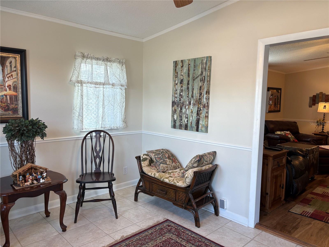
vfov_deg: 53.1
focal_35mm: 26
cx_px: 164
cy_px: 124
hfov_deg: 67.3
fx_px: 247
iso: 80
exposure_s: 1/120
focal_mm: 5.96
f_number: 1.6
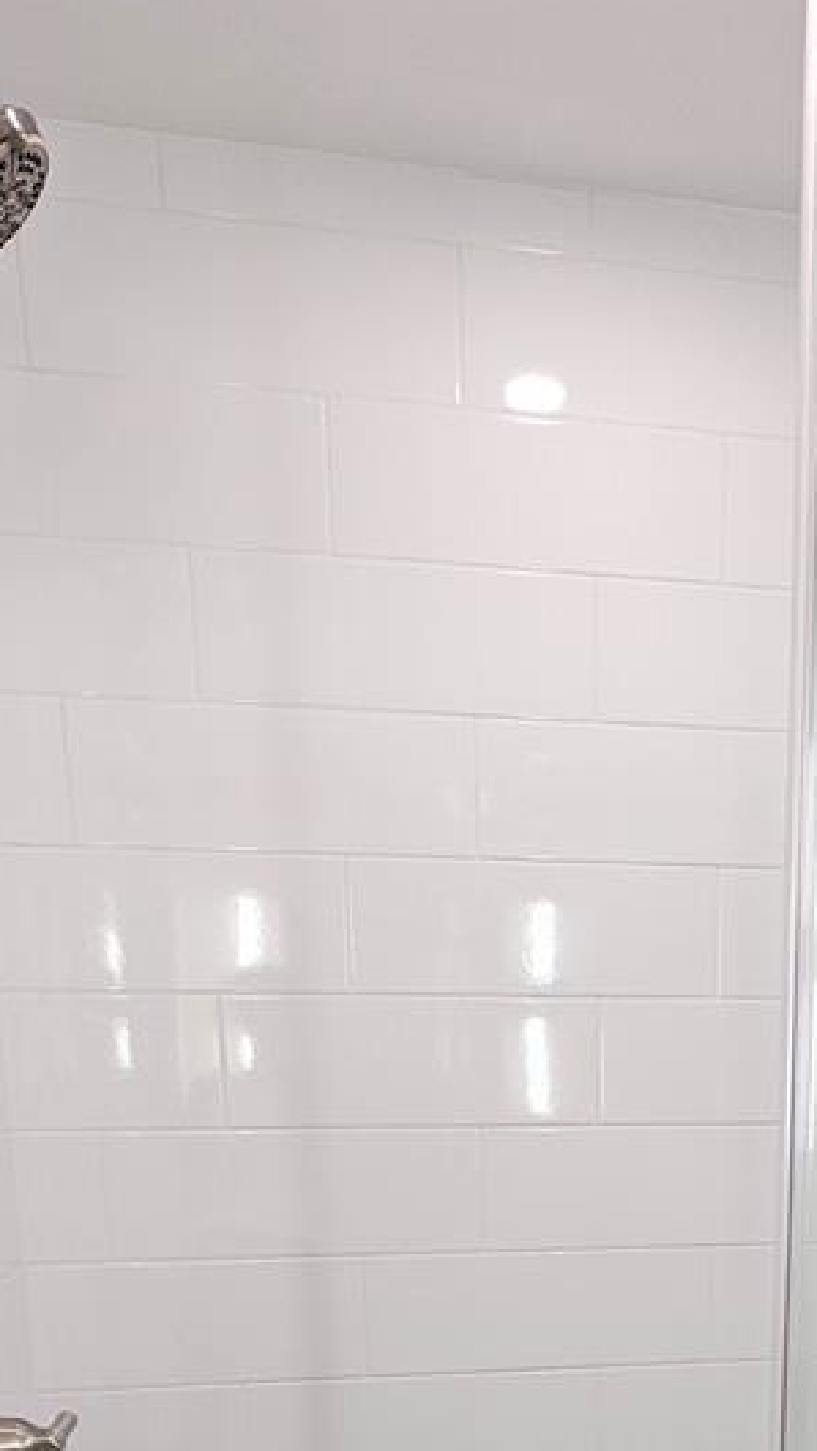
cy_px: 1366
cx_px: 590
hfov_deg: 36.0
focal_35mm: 32
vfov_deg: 51.9
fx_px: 1231
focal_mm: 2.2
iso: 64
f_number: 2.2
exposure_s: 1/60
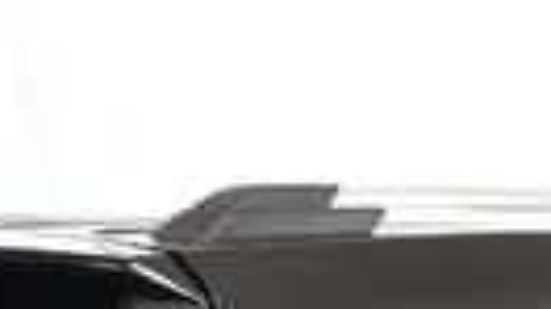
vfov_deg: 6.3
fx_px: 2672
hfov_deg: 11.7
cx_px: 505
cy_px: 804
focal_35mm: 183
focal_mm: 18
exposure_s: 1/125
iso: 1400
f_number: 3.5
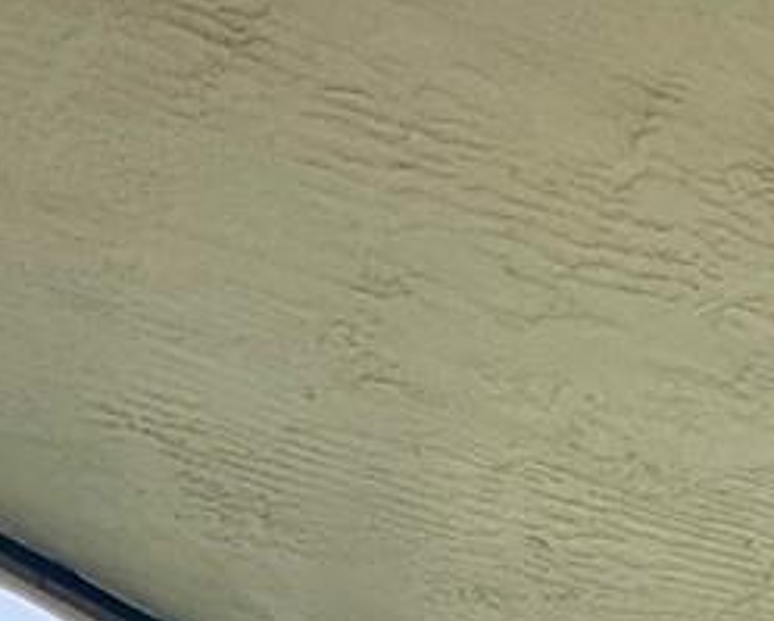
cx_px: 1548
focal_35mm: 88
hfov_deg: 16.5
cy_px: 1763
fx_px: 2018
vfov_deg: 11.6
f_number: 2.2
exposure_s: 1/99
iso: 50
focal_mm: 2.22
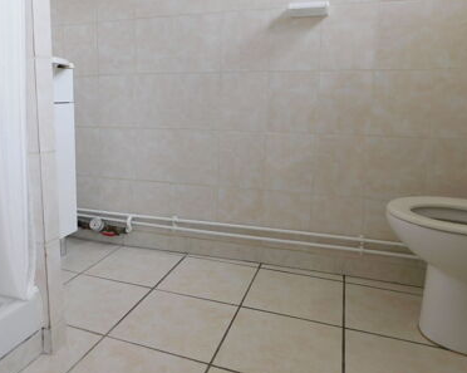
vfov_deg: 49.7
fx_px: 401
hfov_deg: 59.5
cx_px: 169
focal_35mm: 29
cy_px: 154
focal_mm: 4
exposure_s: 1/50
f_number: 3
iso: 125
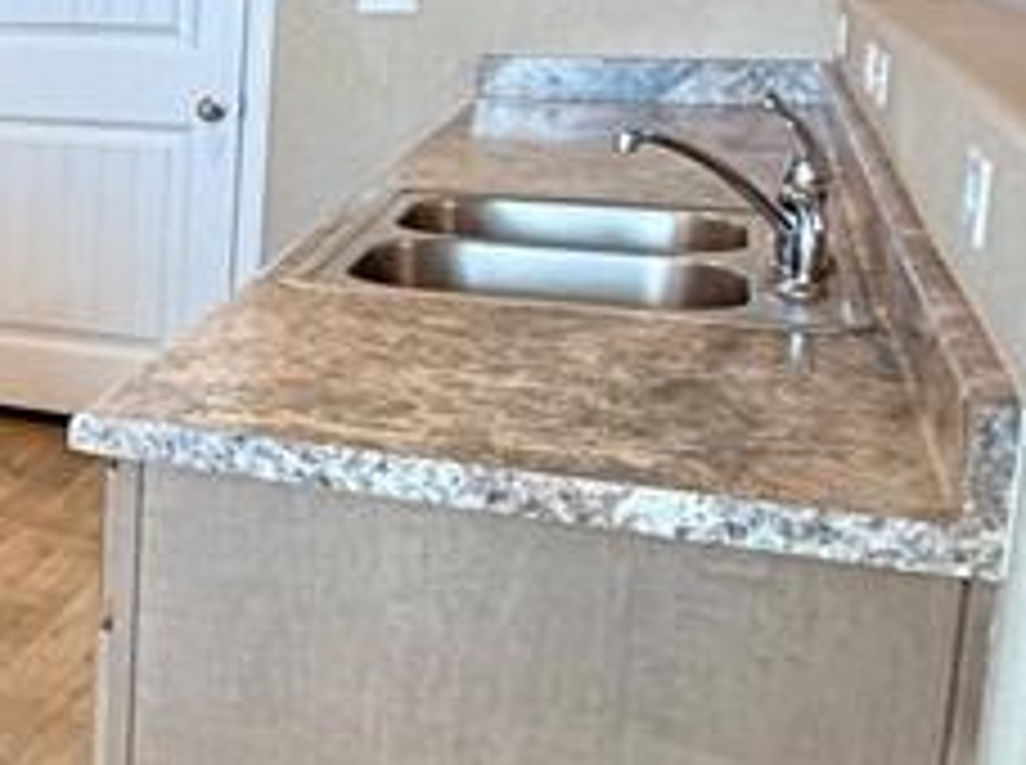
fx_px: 1863
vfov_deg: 23.1
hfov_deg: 23.8
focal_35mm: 63
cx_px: -549
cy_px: 227
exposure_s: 1/60
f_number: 2.2
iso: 320
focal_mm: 2.22
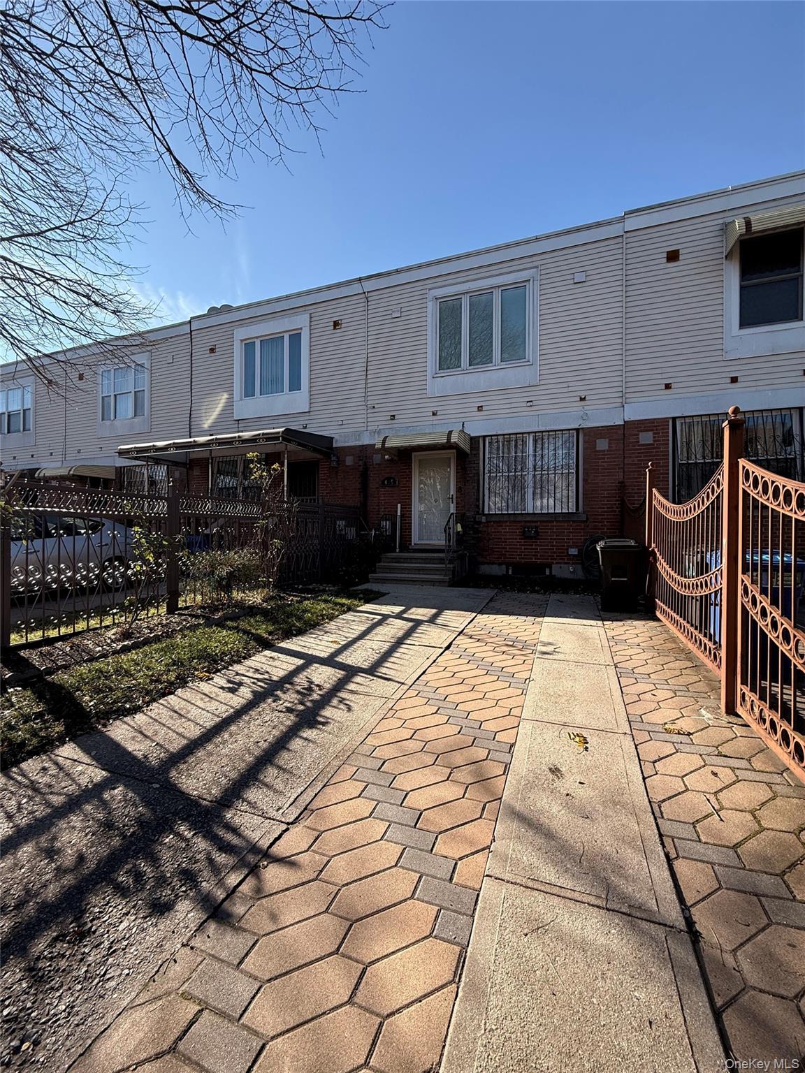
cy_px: 536
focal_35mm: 14
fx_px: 434
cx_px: 402
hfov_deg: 85.7
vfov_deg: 102.1
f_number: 2.2
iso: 50
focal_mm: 2.22
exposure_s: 1/789
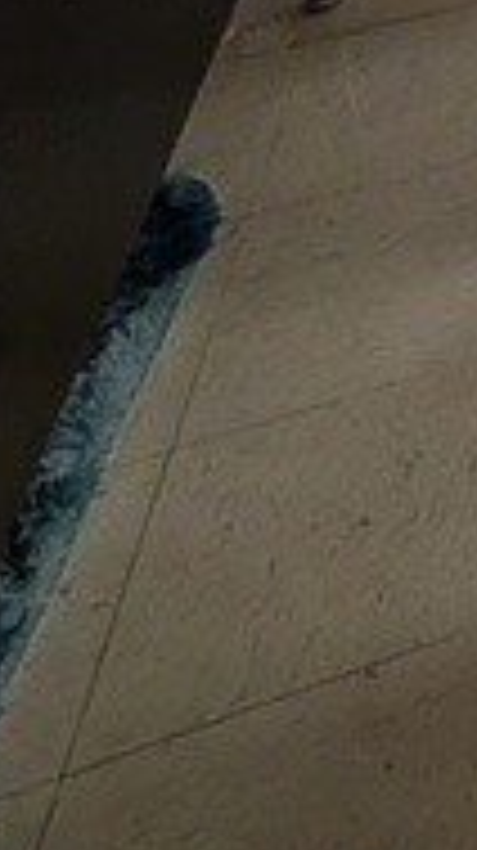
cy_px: -747
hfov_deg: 9.7
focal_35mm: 71
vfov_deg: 19.9
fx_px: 1600
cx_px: 1640
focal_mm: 2.02
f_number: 1.7
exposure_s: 1/40
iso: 141
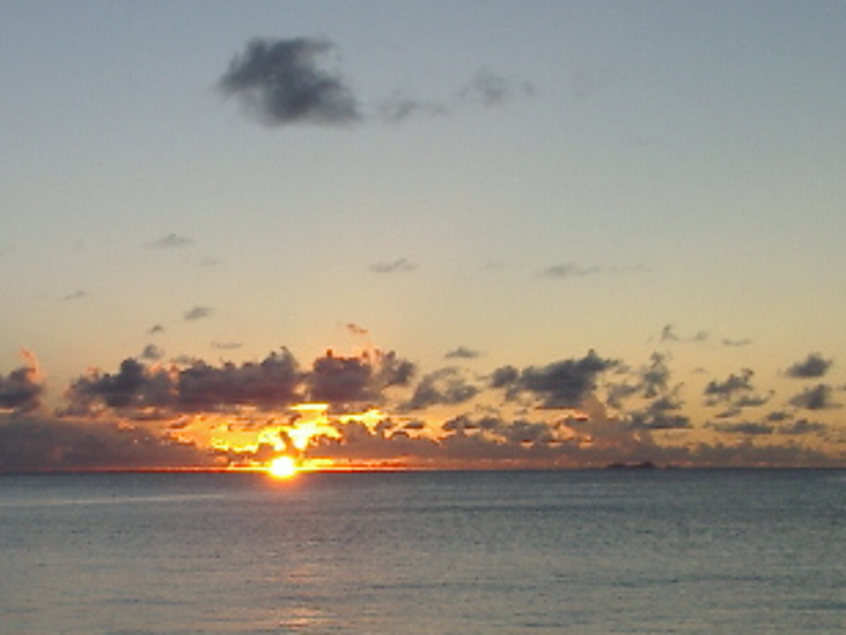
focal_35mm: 79
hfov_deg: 24.6
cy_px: 407
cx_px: 299
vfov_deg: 18.6
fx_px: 1931
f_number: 4.8
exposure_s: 1/160
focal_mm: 5.8
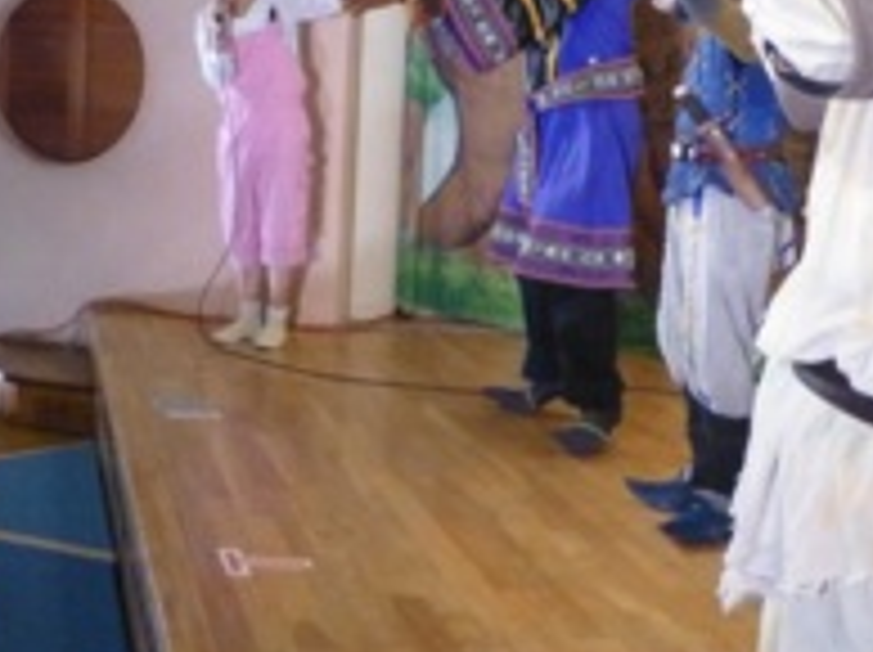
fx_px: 1411
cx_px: 148
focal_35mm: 56
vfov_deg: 25.8
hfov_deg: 33.2
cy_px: 184
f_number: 3.6
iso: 1600
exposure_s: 1/160
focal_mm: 5.4
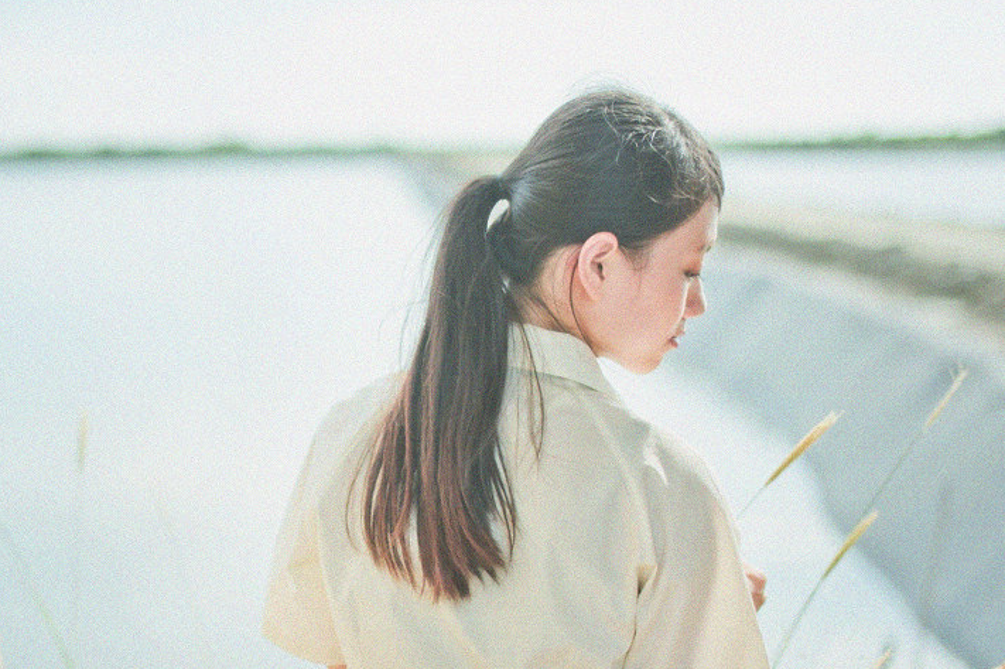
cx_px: 304
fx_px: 2009
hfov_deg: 27.8
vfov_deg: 18.9
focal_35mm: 72
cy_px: 383
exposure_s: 1/8000
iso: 100
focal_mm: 50
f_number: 1.6
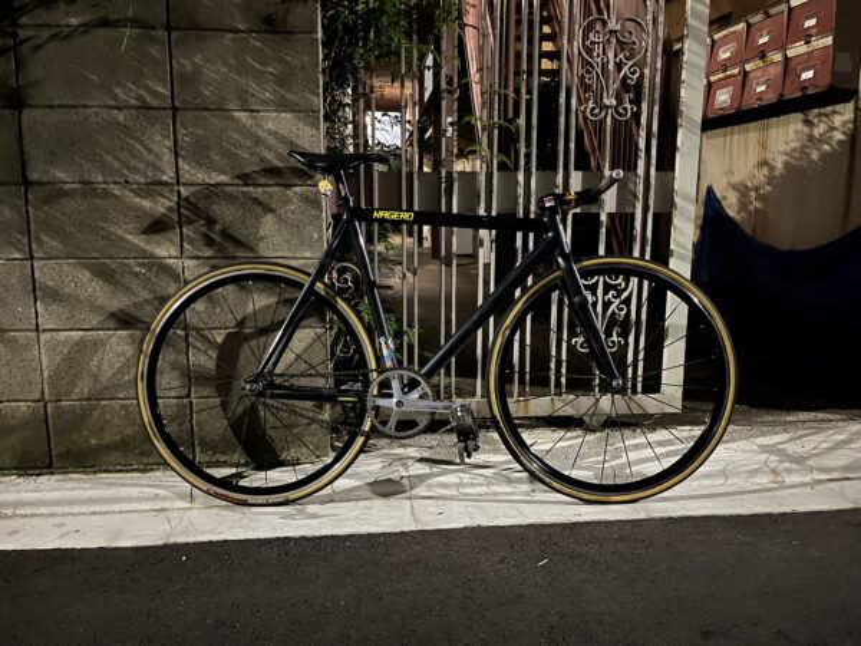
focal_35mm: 26
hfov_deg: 67.3
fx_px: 647
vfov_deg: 53.1
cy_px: 323
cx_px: 430
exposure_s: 1/9
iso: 1600
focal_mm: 5.1
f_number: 1.6
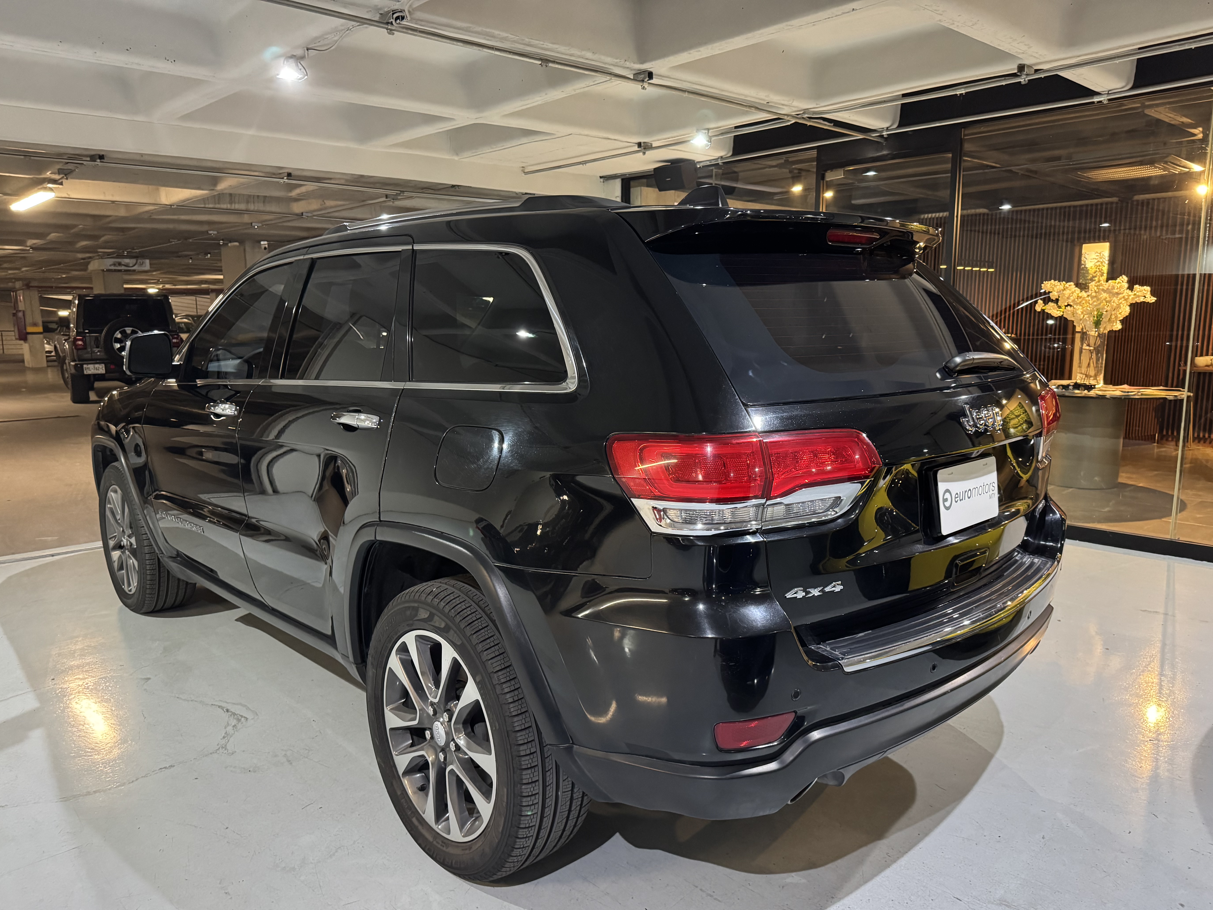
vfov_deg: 54.9
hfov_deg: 69.4
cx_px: 606
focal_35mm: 25
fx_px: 876
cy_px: 473
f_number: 1.78
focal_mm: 6.76
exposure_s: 1/40
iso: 800
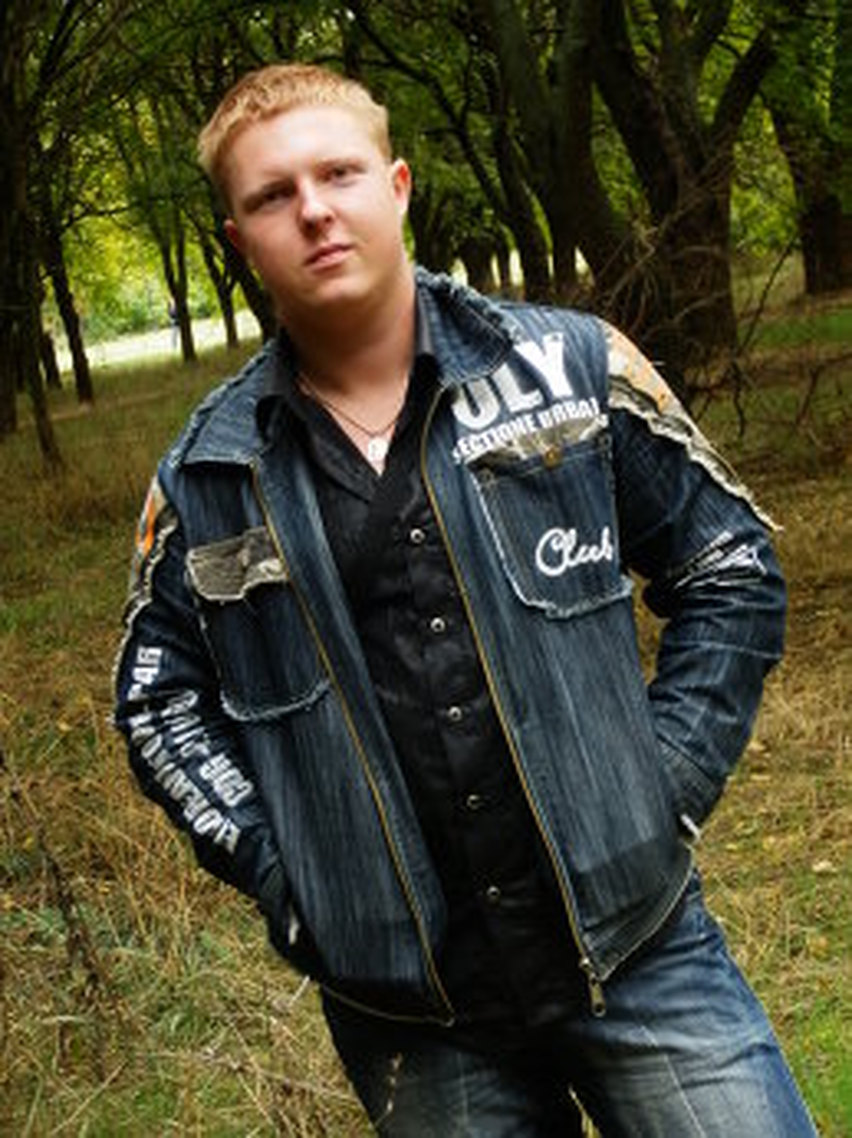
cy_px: 569
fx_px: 3220
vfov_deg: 20.0
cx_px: 426
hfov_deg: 15.1
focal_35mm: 98
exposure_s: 1/60
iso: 200
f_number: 5.2
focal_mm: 17.4
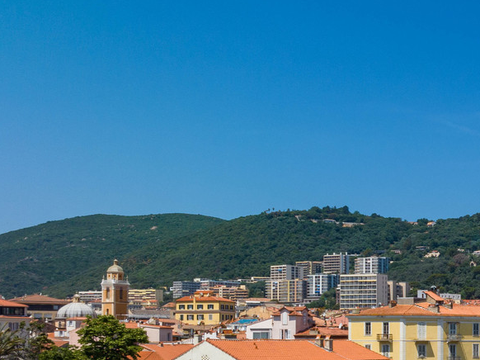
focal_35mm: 66
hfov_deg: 25.2
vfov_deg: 21.7
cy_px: 334
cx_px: 631
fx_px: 915
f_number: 11
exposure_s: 1/200
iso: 100
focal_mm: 12.3
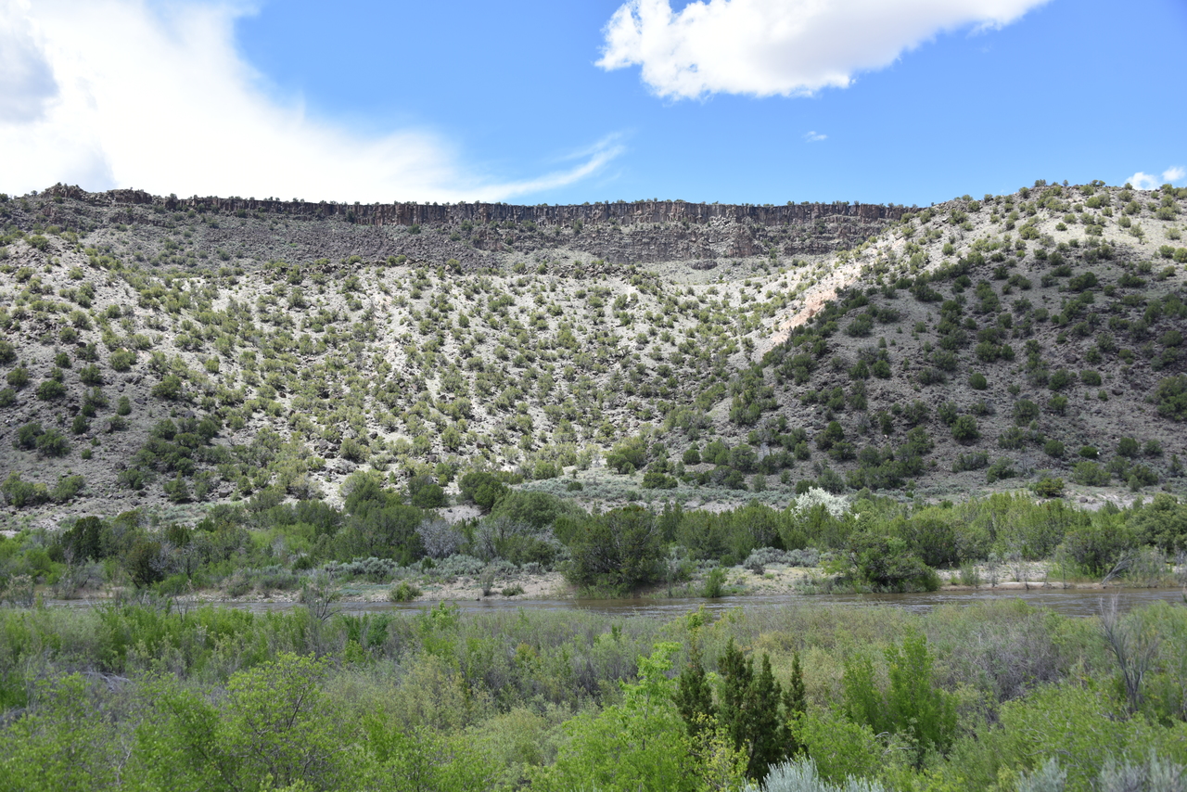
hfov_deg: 53.1
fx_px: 1187
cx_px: 594
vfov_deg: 36.9
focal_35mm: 36
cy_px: 396
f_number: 7.1
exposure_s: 1/200
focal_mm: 36
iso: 100
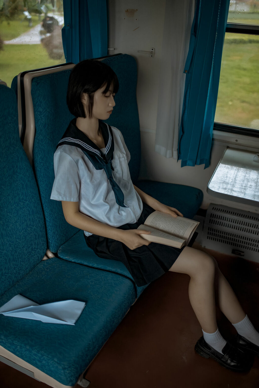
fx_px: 378
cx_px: 130
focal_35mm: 35
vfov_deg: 54.4
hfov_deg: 37.9
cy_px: 194
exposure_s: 1/320
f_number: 1.8
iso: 1600
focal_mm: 35
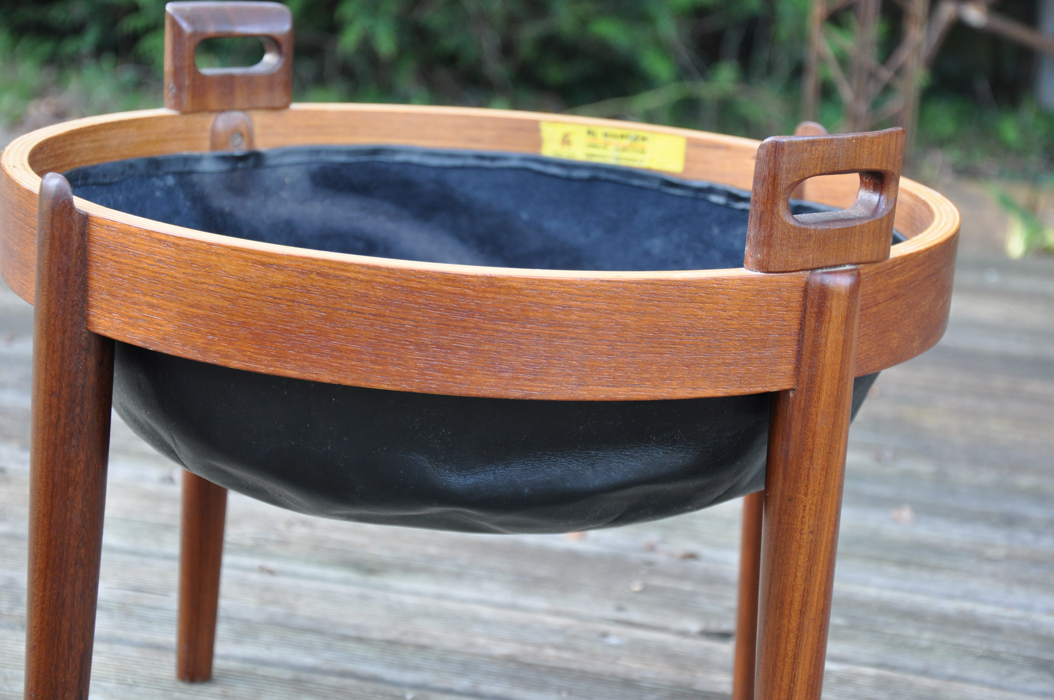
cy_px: 350
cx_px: 527
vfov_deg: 15.7
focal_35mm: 87
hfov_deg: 23.4
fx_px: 2544
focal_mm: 58
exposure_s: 1/30
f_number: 5
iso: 500
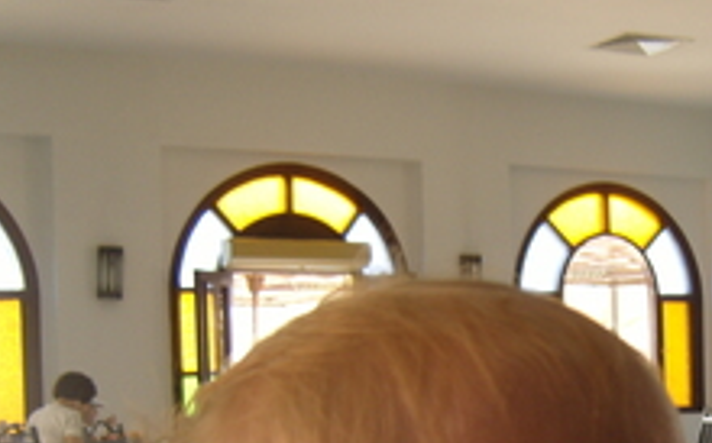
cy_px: 462
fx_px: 1473
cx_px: 573
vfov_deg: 16.7
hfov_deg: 26.6
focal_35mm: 76
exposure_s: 1/45
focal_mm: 7.4
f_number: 2.8
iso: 80
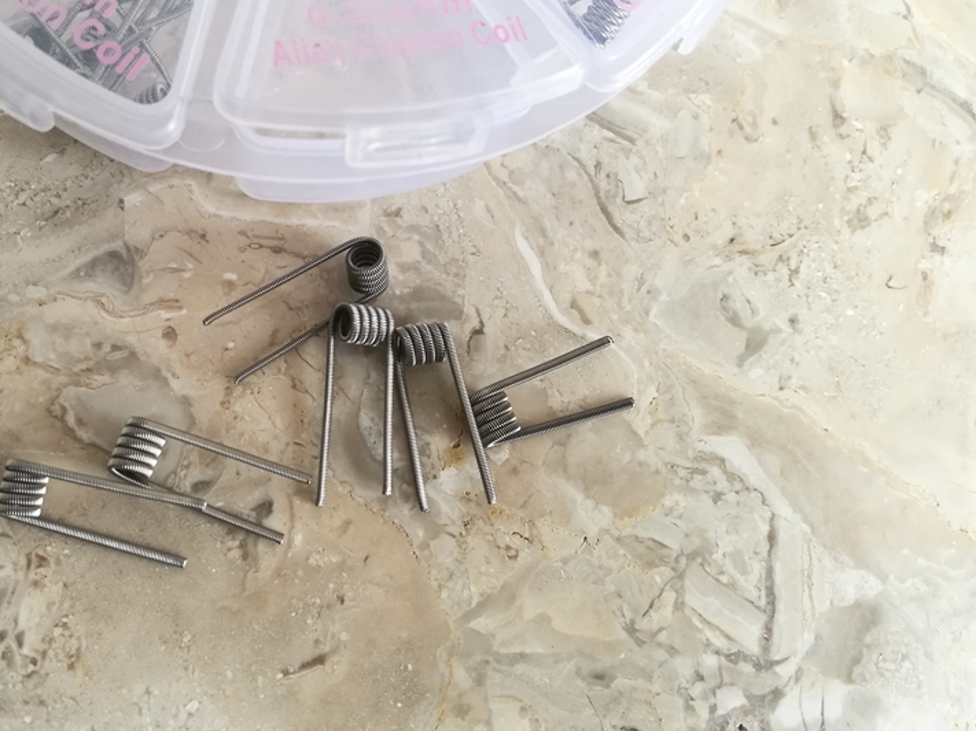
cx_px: 332
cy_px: 310
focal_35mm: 38
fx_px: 1071
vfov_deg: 37.6
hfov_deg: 48.2
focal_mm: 4.5
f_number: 2.2
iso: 125
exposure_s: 1/50
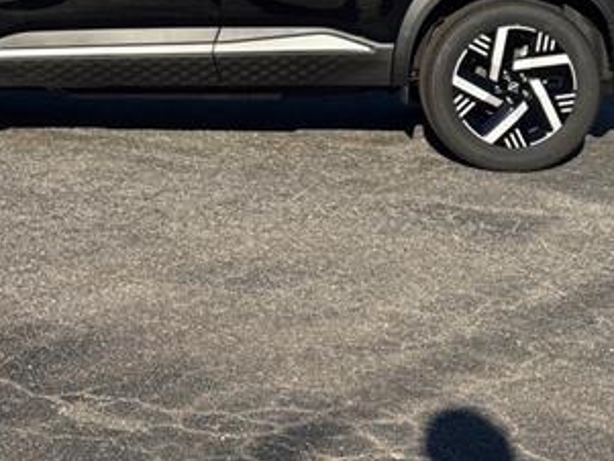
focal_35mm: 102
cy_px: -10
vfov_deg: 14.3
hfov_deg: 19.2
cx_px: 175
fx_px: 1810
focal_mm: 6.76
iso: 64
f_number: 1.78
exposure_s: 1/4310
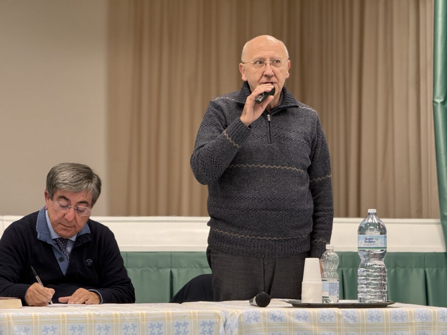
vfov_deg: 12.3
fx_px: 1550
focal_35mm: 120
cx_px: 224
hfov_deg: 16.4
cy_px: 168
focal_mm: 15.66
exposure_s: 1/50
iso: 400
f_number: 2.8
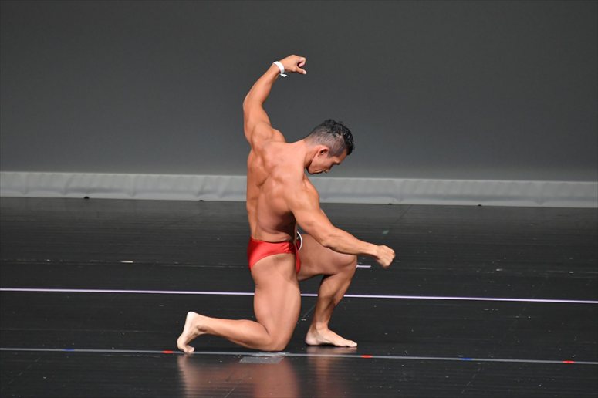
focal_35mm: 450
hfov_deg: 4.6
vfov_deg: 3.1
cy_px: 199
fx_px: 7471
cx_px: 299
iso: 4000
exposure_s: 1/400
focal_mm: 300
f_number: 5.6
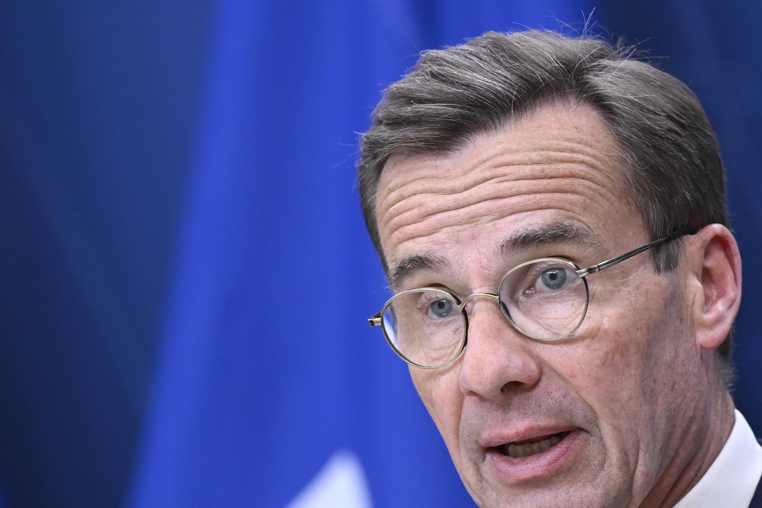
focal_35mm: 397
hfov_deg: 5.2
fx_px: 8403
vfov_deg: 3.5
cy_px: 386
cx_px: 559
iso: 2500
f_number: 4
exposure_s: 1/400
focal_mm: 200
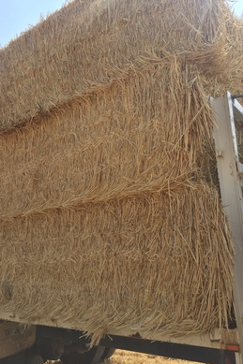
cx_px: 124
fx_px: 314
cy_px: 178
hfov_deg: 42.3
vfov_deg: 60.3
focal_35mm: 31
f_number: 2.2
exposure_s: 1/1799
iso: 32
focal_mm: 4.15
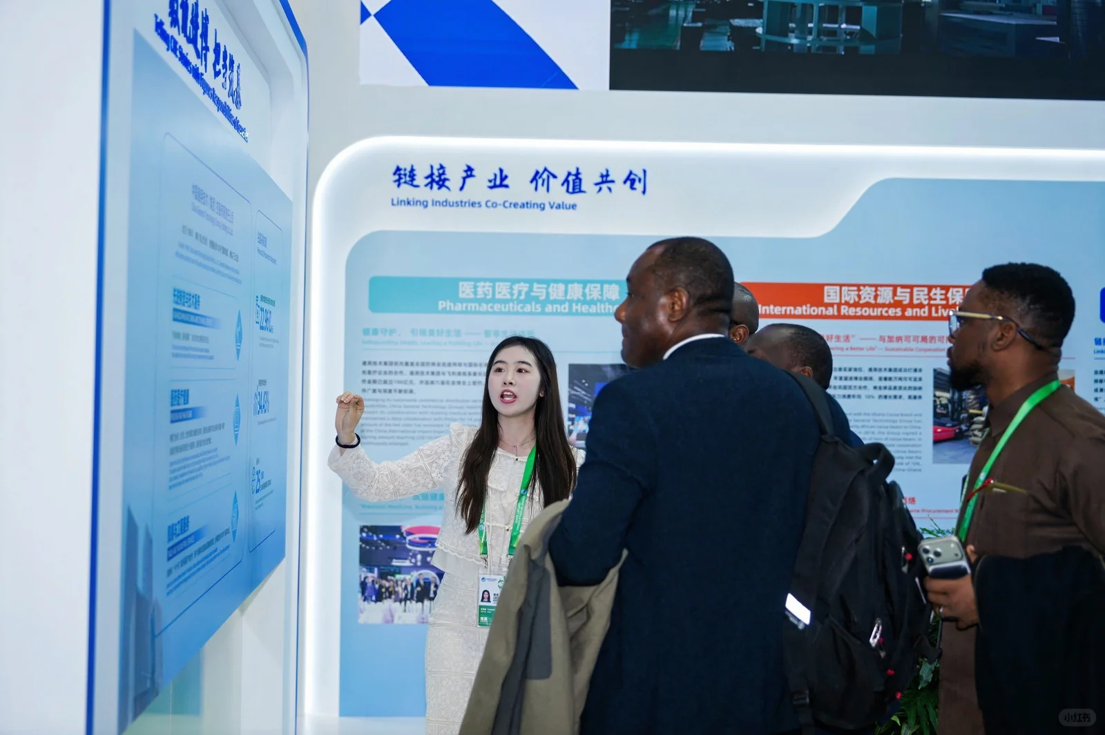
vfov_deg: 27.0
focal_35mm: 50
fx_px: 1534
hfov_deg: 39.6
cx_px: 552
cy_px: 368
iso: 200
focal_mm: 50
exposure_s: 1/160
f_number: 2.8
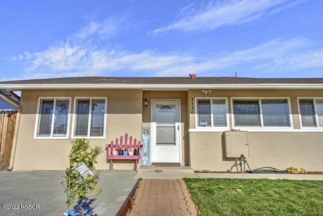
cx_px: 162
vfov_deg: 53.2
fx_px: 216
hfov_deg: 73.7
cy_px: 108
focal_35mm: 24
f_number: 7.1
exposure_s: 1/4000
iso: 640
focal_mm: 24
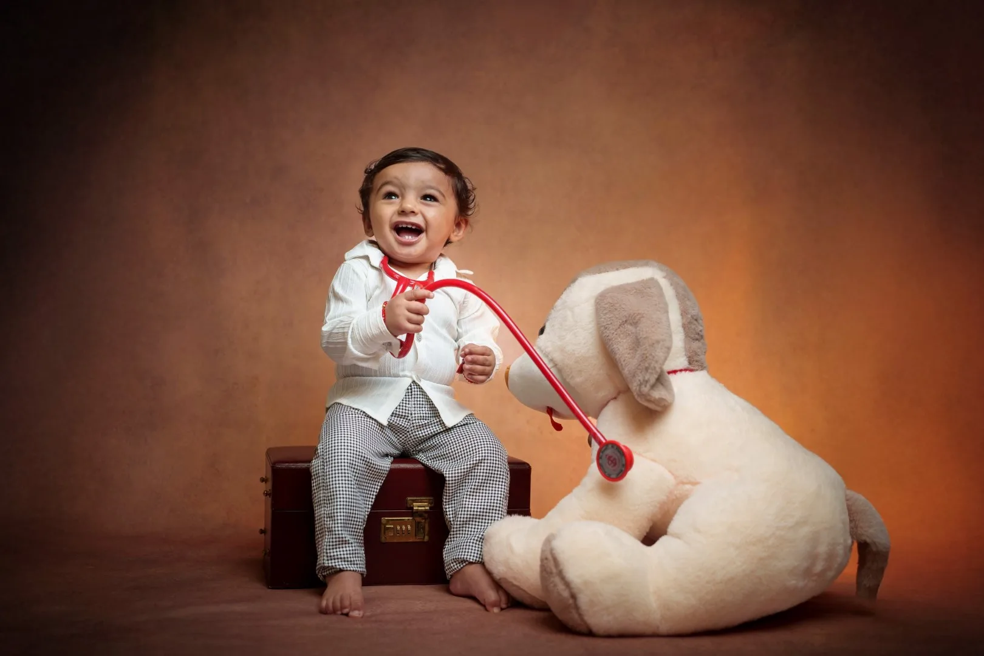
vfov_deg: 37.9
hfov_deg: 54.4
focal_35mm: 35
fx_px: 957
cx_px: 492
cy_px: 328
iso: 250
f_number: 2.5
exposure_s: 1/200
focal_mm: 35
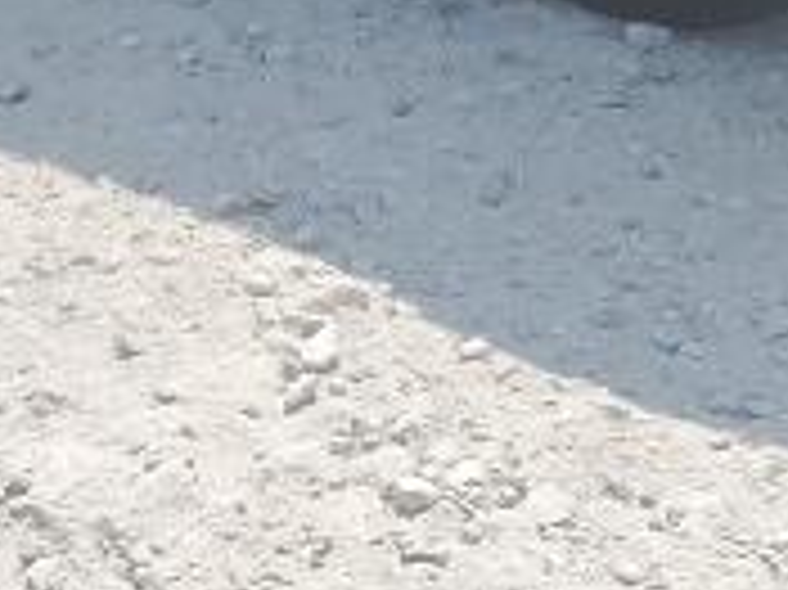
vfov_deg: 11.4
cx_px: 392
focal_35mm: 119
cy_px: -549
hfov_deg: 16.6
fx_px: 2707
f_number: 1.5
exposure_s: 1/3333
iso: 50
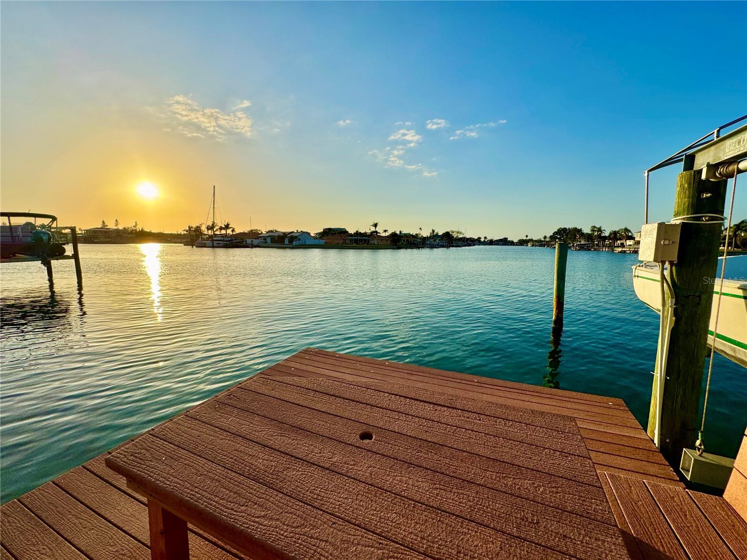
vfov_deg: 85.7
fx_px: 302
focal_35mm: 14
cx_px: 374
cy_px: 280
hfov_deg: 102.1
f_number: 2.2
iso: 50
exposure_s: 1/2770
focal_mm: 2.22
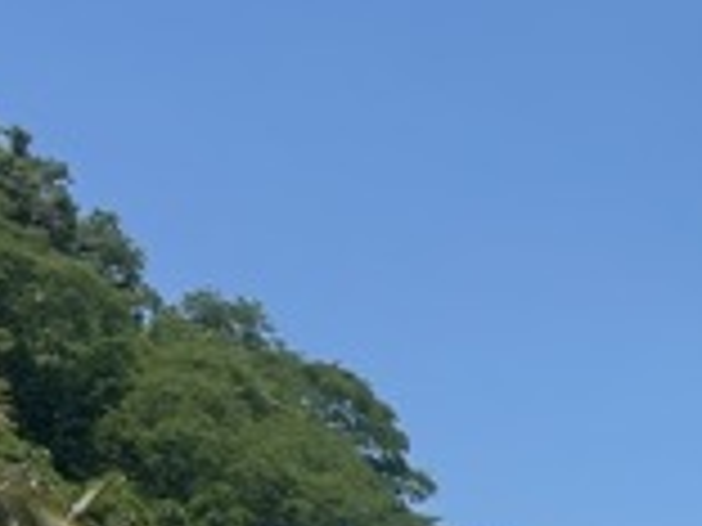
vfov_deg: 12.5
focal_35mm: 107
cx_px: 770
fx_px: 2170
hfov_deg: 17.7
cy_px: 989
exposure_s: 1/5882
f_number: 1.5
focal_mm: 5.7
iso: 50
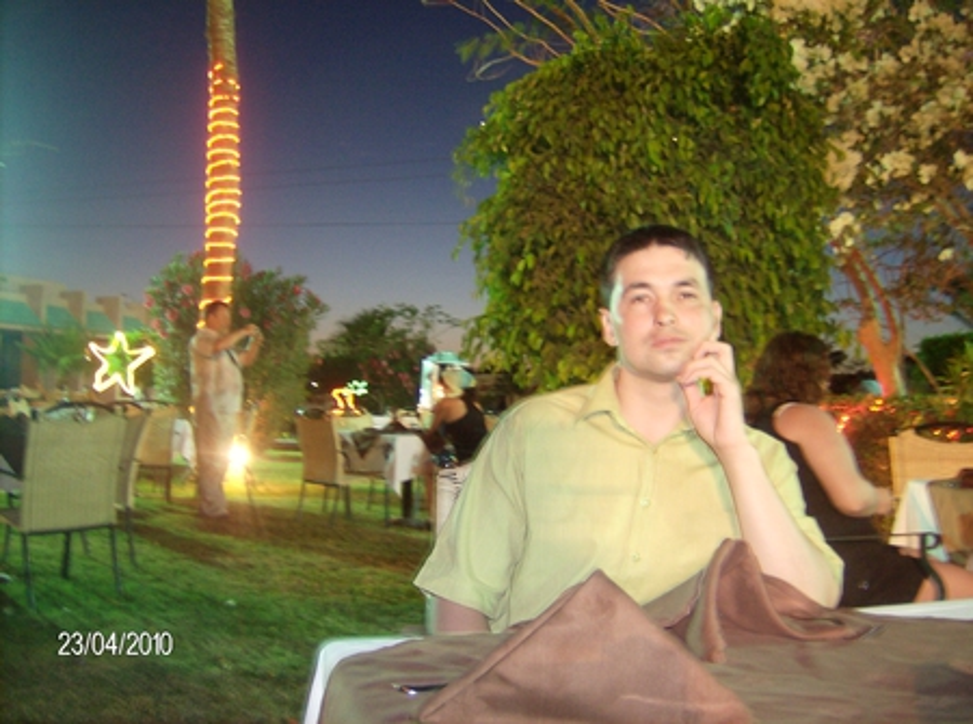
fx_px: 1009
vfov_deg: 39.5
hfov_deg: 51.5
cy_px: 362
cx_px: 486
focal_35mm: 36
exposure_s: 1/1.51
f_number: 2.8
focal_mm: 6
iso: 200
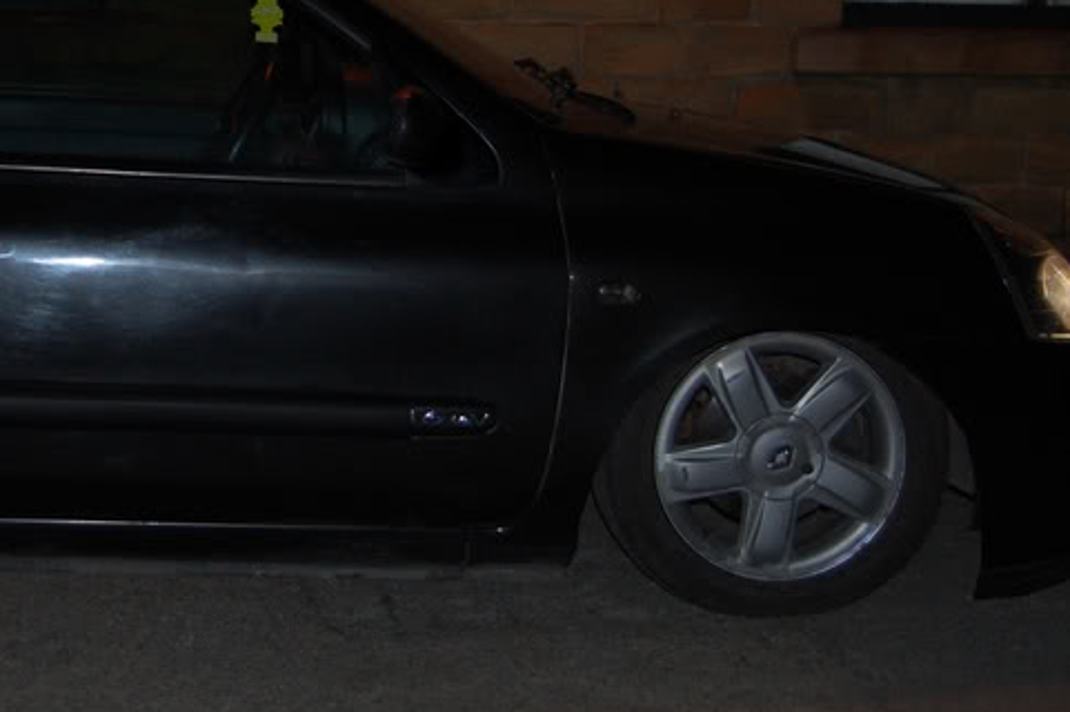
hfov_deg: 23.6
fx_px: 2465
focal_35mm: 83
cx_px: 51
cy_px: 126
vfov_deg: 16.3
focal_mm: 26
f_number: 4.2
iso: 400
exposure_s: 1/60
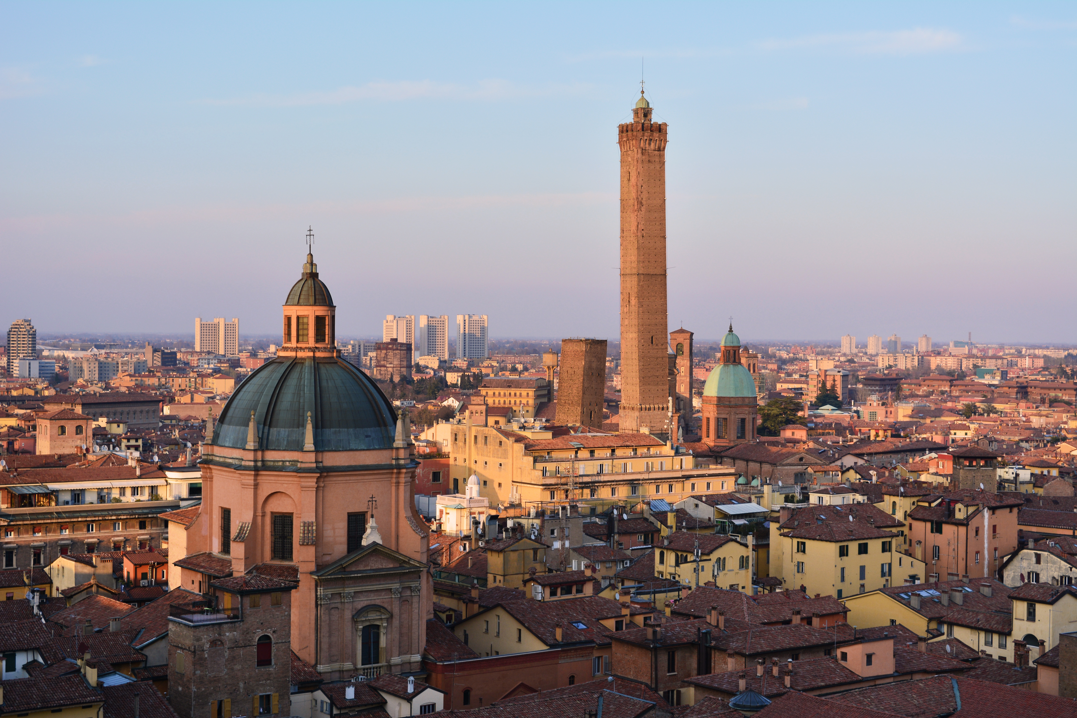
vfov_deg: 23.8
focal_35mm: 57
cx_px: 538
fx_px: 1705
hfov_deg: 35.1
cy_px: 359
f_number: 6.3
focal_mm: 38
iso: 100
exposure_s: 1/160
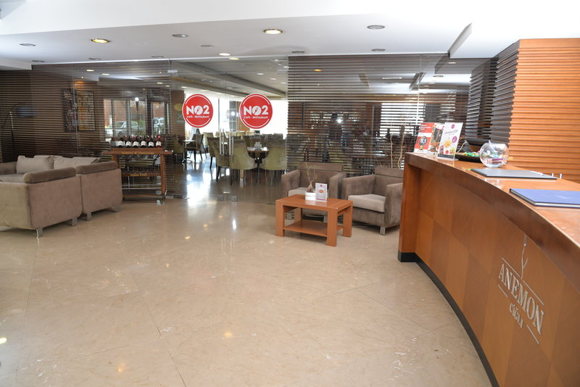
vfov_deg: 53.2
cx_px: 290
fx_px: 387
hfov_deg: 73.7
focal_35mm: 24
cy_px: 194
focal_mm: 24
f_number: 5.6
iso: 640
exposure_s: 1/80
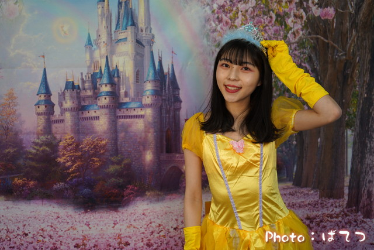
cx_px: 187
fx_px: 436
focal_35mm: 42
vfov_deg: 31.9
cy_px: 125
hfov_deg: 46.4
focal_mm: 42
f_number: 2.8
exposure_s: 1/80
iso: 100
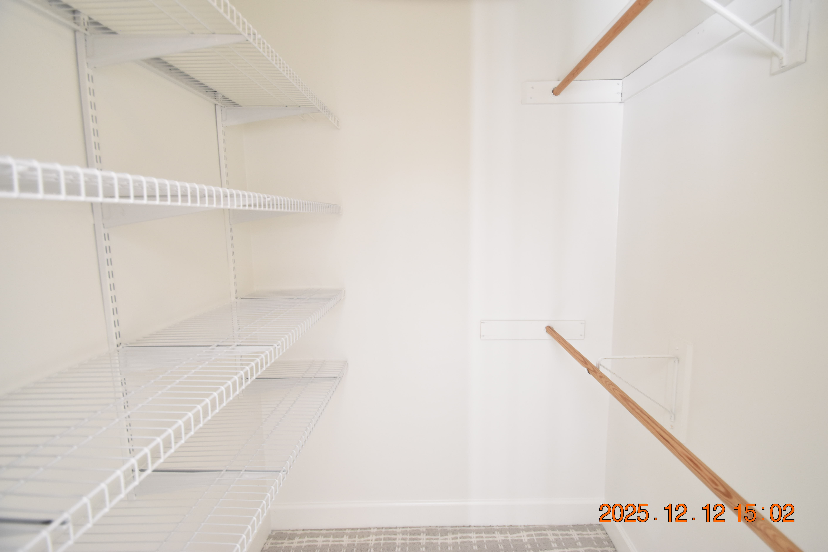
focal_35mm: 16
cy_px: 263
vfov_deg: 73.7
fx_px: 368
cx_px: 436
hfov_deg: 96.6
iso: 800
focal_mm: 10
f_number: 3.5
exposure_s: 1/20
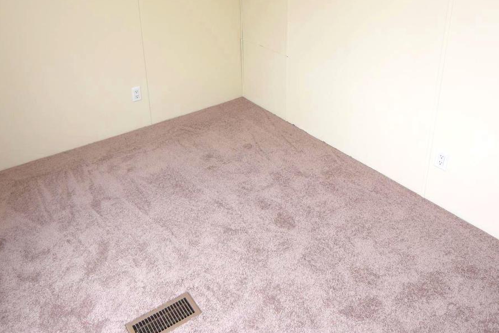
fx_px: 402
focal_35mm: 29
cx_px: 256
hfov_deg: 63.7
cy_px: 77
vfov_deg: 43.3
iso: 400
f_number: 4.5
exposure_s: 1/80
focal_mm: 12
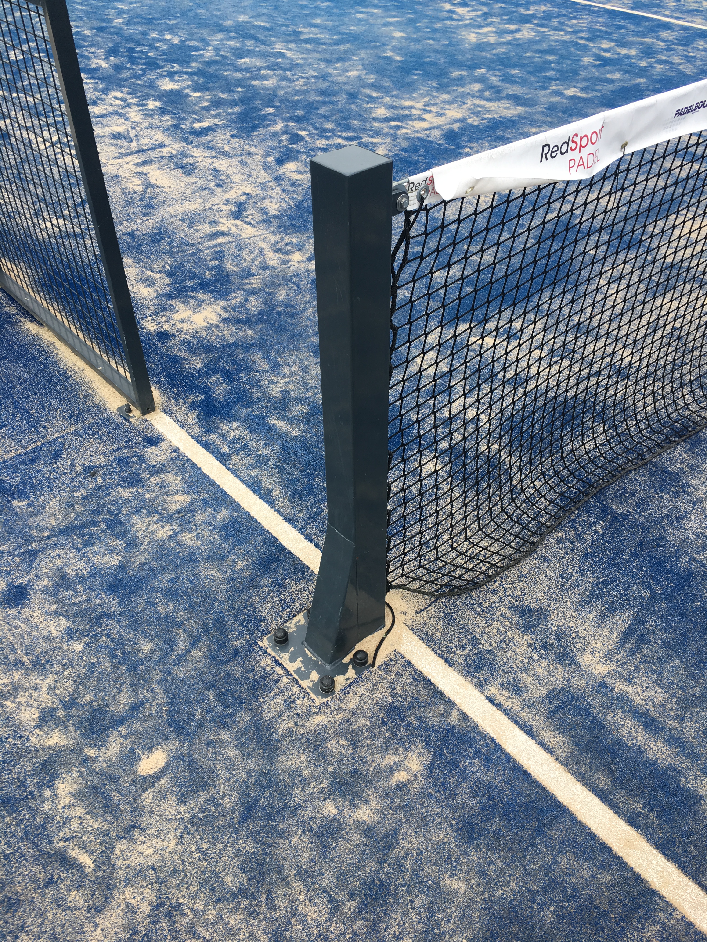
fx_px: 790
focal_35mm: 29
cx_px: 354
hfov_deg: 48.2
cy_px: 471
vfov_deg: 61.7
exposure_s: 1/527
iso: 25
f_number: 2.2
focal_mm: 4.15
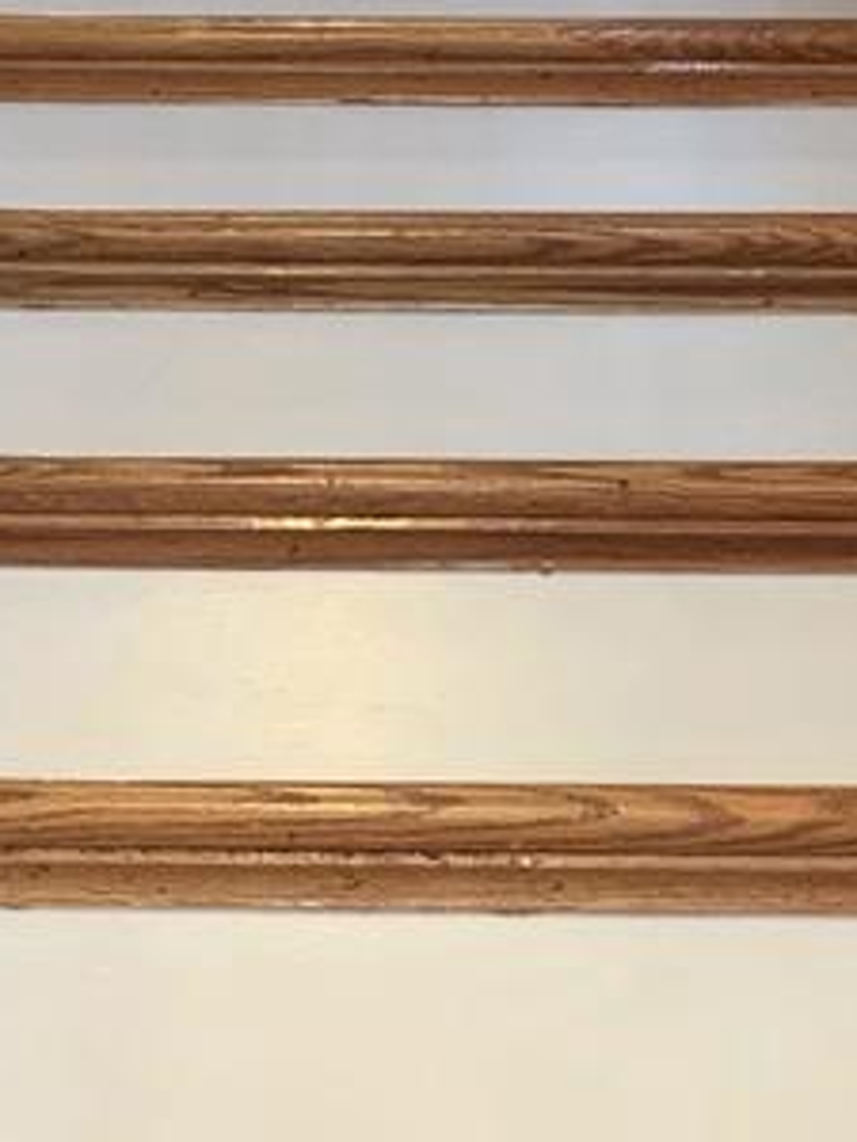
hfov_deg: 11.1
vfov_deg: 14.8
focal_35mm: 133
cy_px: 723
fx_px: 4390
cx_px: 202
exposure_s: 1/60
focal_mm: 4.25
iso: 200
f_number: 1.8
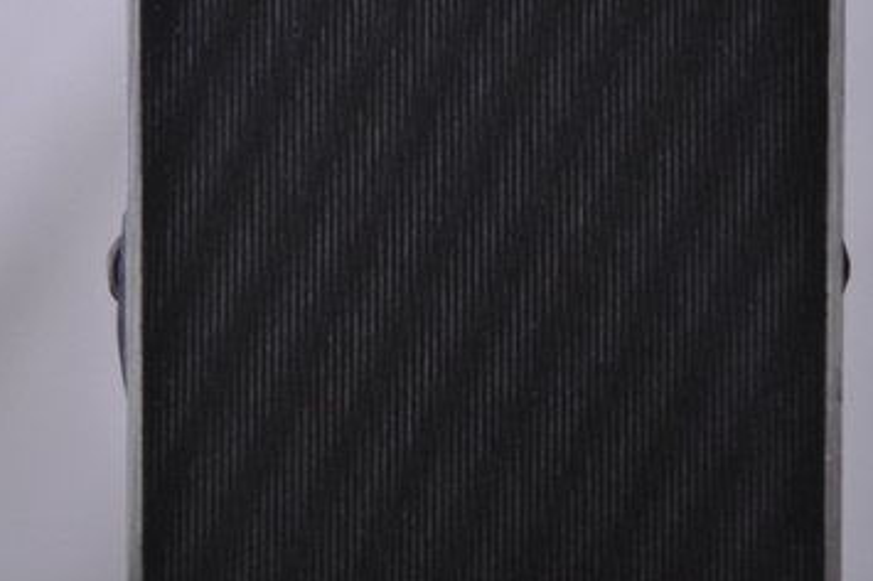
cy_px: 307
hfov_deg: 10.3
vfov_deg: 6.9
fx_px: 4837
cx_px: 465
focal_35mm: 200
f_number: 9.5
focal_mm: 105
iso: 3200
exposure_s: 1/125
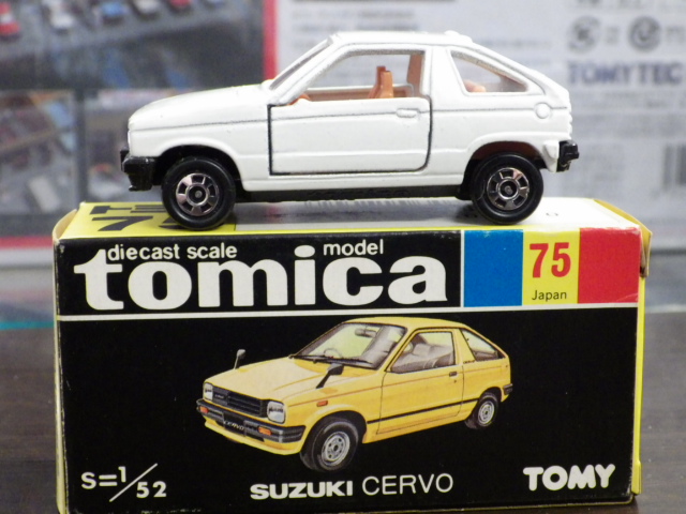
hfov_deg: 27.4
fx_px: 1407
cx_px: 343
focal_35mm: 71
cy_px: 257
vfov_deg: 20.7
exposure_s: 1/25
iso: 1250
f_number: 4.2
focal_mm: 12.8
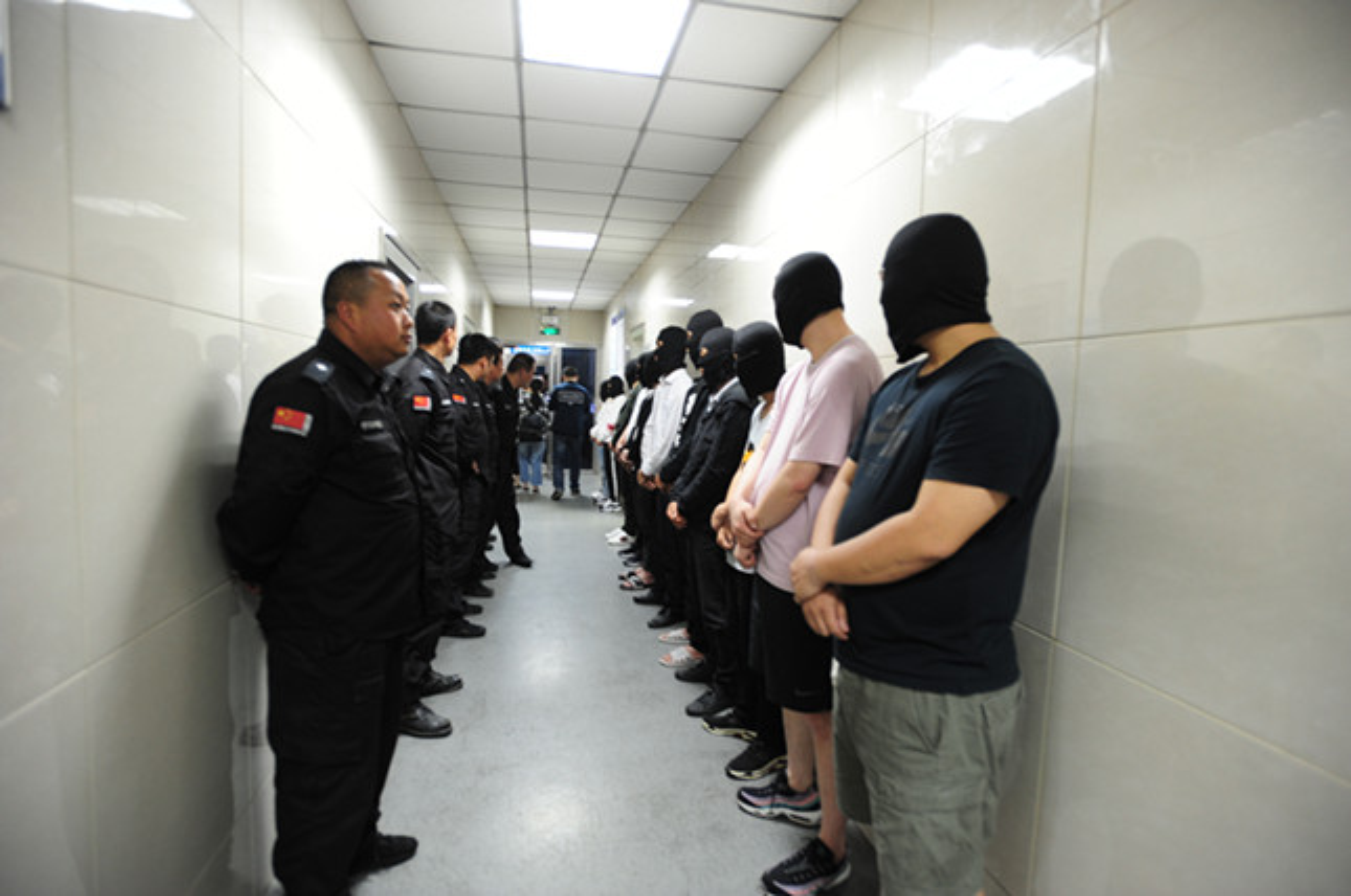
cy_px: 448
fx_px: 712
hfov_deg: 87.0
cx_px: 676
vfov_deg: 64.4
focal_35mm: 19
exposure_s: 1/15
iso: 800
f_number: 2.8
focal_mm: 19
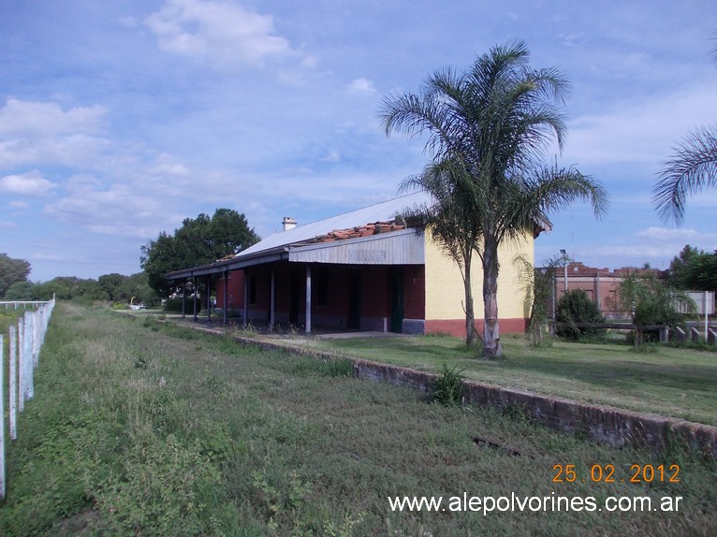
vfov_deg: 49.7
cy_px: 268
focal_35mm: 28
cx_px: 358
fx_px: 580
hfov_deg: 63.5
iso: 80
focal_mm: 4
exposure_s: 1/400
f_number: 5.4
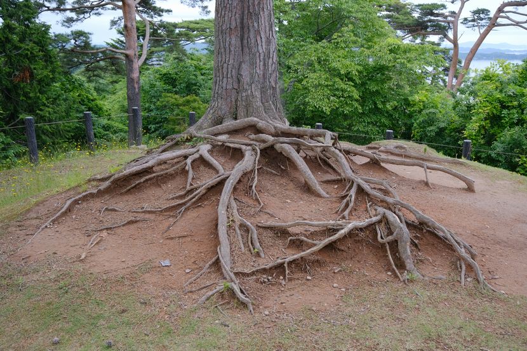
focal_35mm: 30
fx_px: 439
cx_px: 264
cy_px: 176
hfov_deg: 61.9
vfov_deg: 43.6
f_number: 4
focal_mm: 20.2
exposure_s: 1/400
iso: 400
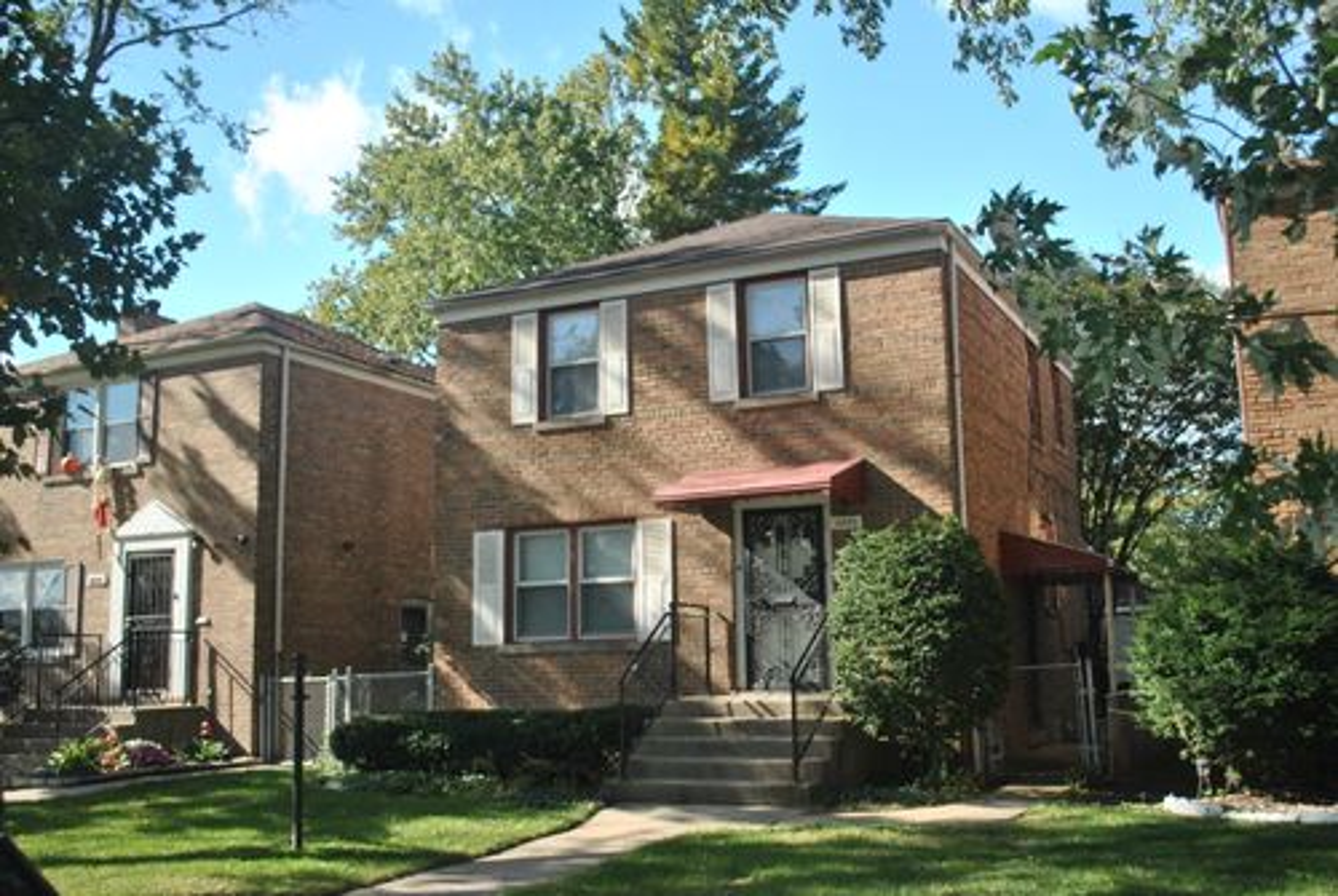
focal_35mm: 36
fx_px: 1340
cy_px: 448
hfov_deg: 53.1
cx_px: 669
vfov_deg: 37.0
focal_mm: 24
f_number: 4.5
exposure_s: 1/200
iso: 100
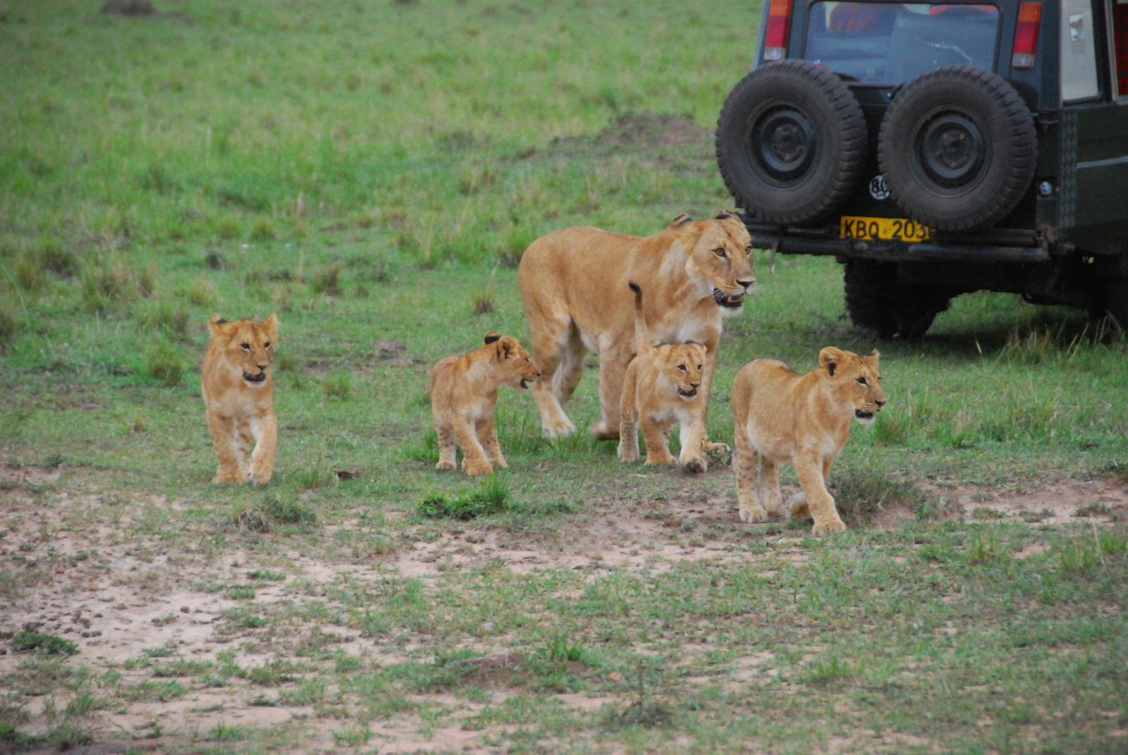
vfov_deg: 6.1
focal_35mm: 225
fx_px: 7058
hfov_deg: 9.1
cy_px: 378
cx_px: 564
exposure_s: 1/100
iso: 1000
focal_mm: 150
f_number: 5.6
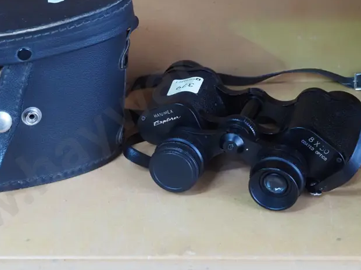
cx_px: 140
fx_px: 688
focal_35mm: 66
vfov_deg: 22.2
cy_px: 102
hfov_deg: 29.3
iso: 3200
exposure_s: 1/15
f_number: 5.6
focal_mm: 20
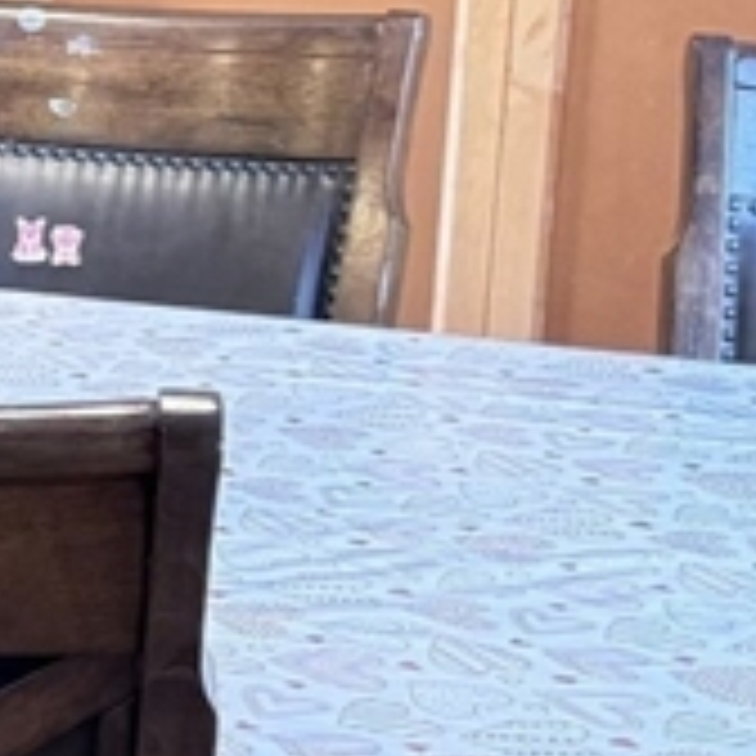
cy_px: 176
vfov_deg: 13.5
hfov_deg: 11.6
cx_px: -936
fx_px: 3187
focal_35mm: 129
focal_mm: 6.76
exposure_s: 1/60
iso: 640
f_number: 1.78
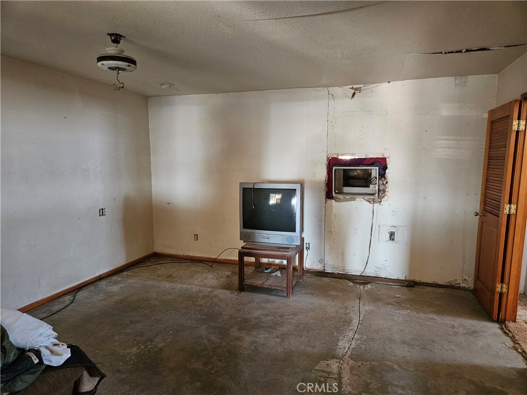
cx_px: 264
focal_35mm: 23
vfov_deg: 58.9
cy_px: 198
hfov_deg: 73.9
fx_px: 350
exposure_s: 1/30
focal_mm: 5.4
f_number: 1.8
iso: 500
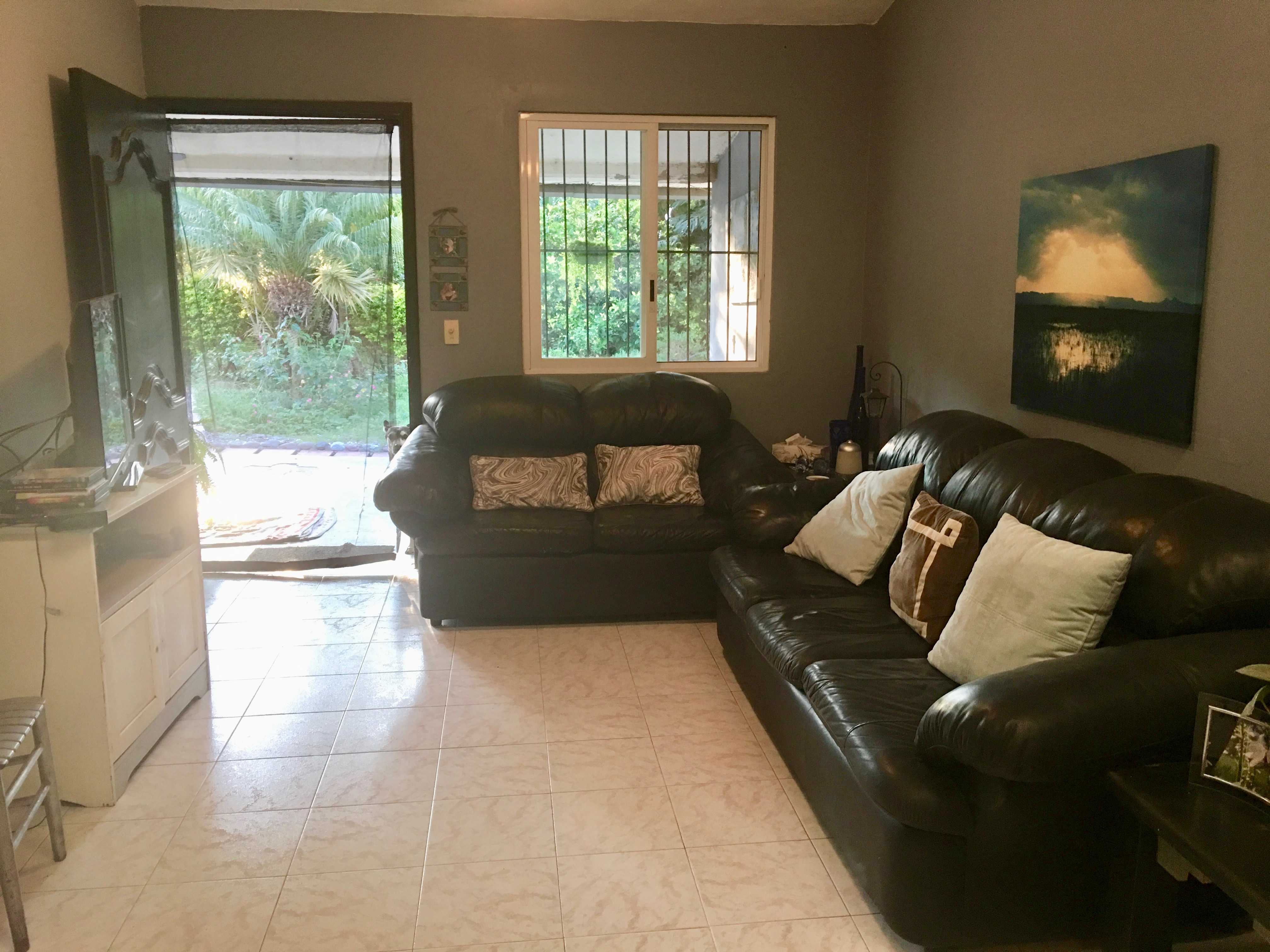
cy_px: 476
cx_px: 635
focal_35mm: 29
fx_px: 1064
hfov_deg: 61.7
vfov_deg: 48.2
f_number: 2.2
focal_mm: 4.15
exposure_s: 1/15
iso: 64
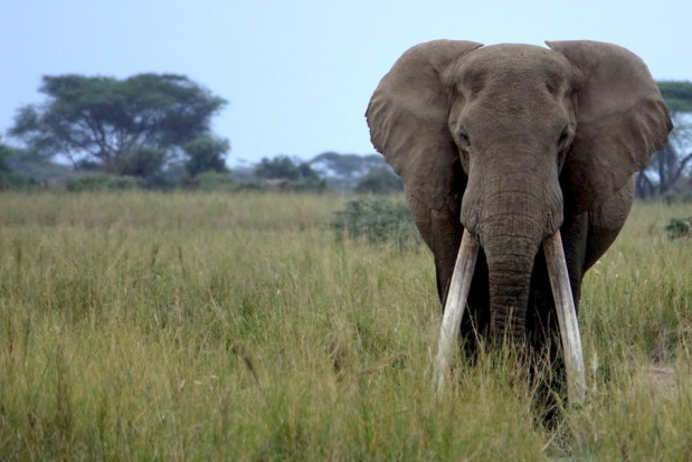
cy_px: 157
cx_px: 440
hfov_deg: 2.1
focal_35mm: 993
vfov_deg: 1.4
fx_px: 19091
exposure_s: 1/250
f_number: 4
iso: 400
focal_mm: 220
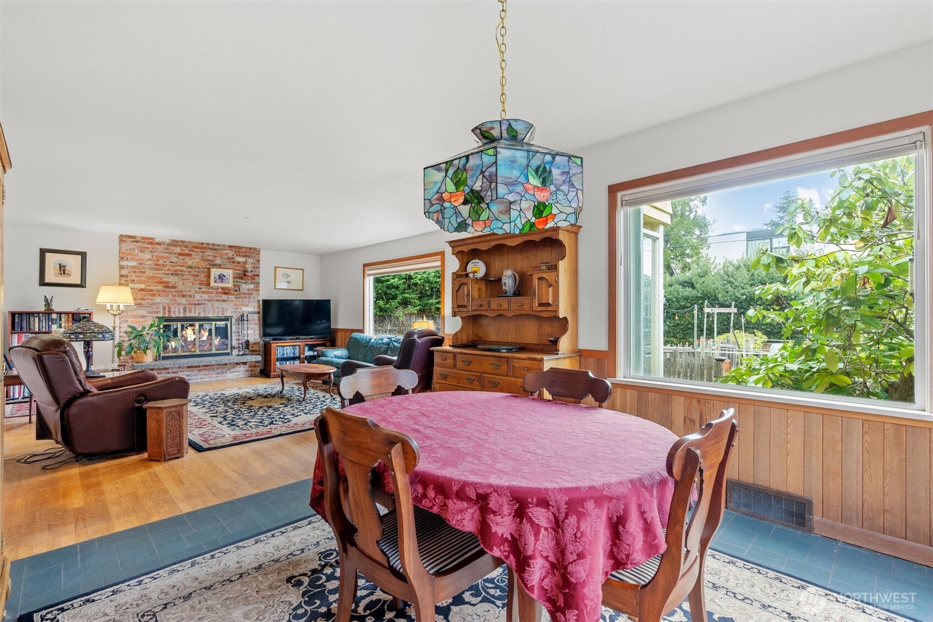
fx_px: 415
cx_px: 466
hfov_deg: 96.7
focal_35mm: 16
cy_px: 311
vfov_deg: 73.8
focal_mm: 16
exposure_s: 1.3
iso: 200
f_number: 8
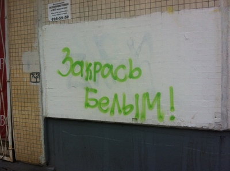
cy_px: 86
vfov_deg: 40.5
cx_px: 115
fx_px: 232
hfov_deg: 52.7
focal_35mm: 35
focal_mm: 3.85
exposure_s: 1/132
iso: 80
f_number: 2.8
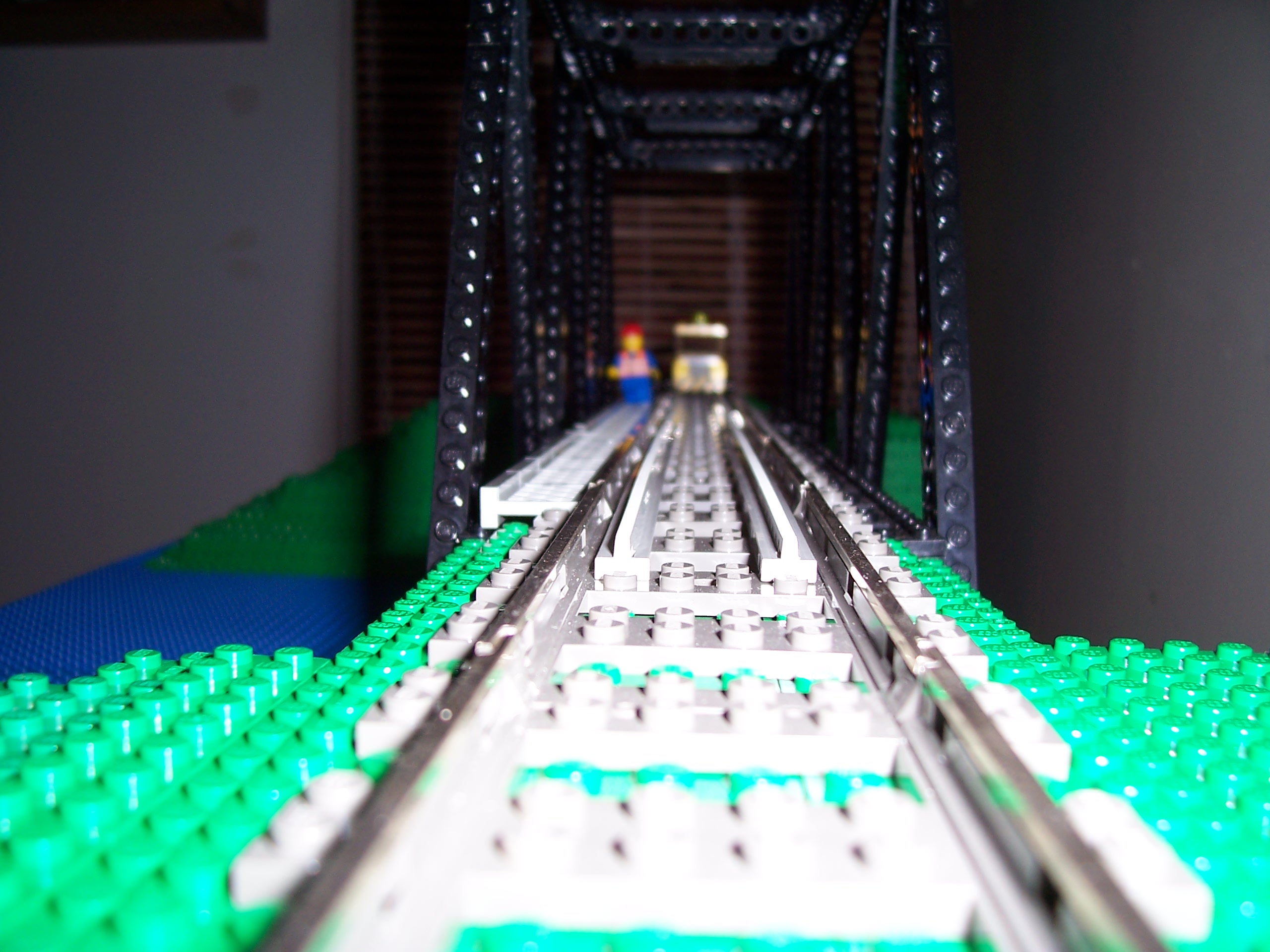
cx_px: 635
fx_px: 1247
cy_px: 476
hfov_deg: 54.0
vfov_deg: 41.8
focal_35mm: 34
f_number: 2.7
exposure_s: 1/60
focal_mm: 5.6
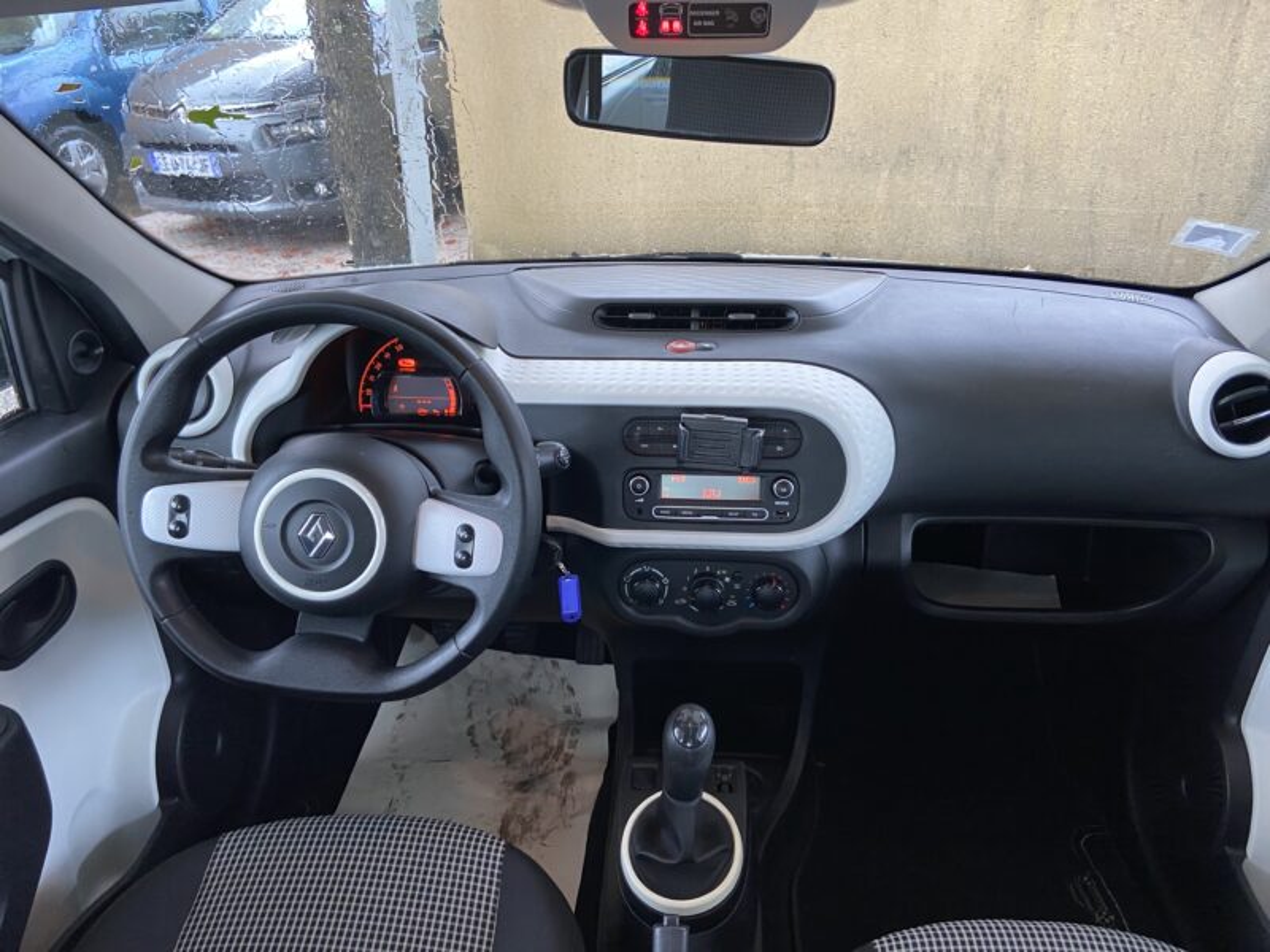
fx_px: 954
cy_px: 476
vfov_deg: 53.1
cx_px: 635
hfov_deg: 67.3
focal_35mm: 26
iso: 125
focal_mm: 4.25
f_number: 1.8
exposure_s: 1/60
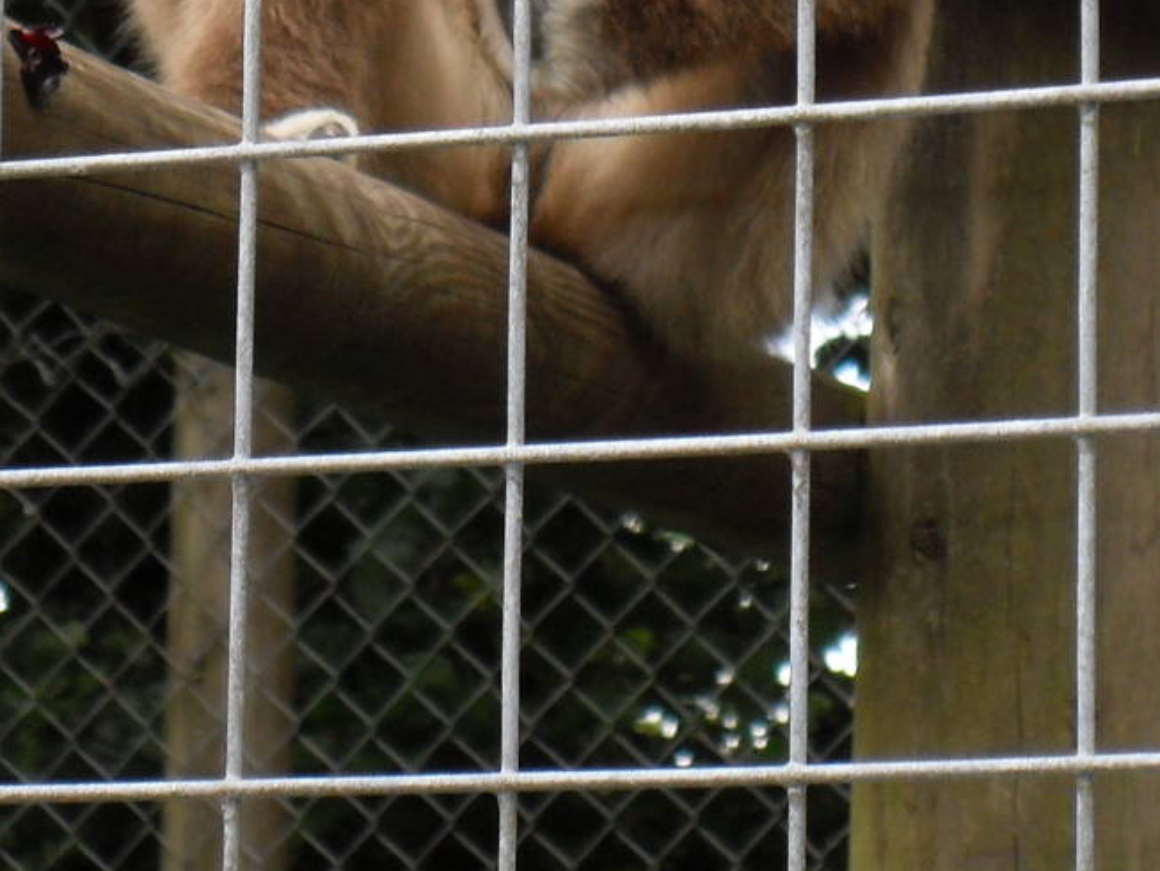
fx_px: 9117
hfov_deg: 7.3
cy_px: -155
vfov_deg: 5.4
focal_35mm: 272
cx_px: 611
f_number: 5.2
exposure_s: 1/90
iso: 100
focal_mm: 18.1
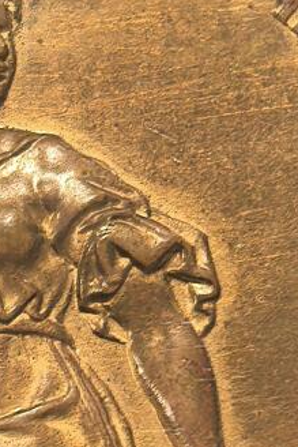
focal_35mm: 308
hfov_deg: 4.5
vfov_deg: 6.6
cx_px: -46
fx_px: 3820
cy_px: 527
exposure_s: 1/50
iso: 160
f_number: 2
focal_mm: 6.98
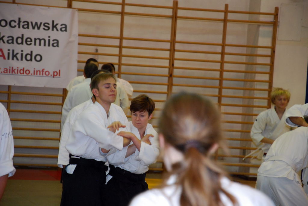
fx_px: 1349
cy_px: 103
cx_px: 154
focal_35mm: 158
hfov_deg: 13.0
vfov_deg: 8.7
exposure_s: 1/60
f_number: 5.6
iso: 1000
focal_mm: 105
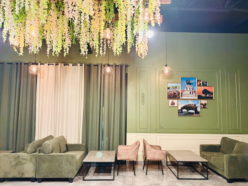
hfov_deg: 67.3
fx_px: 186
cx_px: 124
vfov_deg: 53.1
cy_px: 93
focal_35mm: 26
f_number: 1.6
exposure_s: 1/40
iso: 400
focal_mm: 5.96
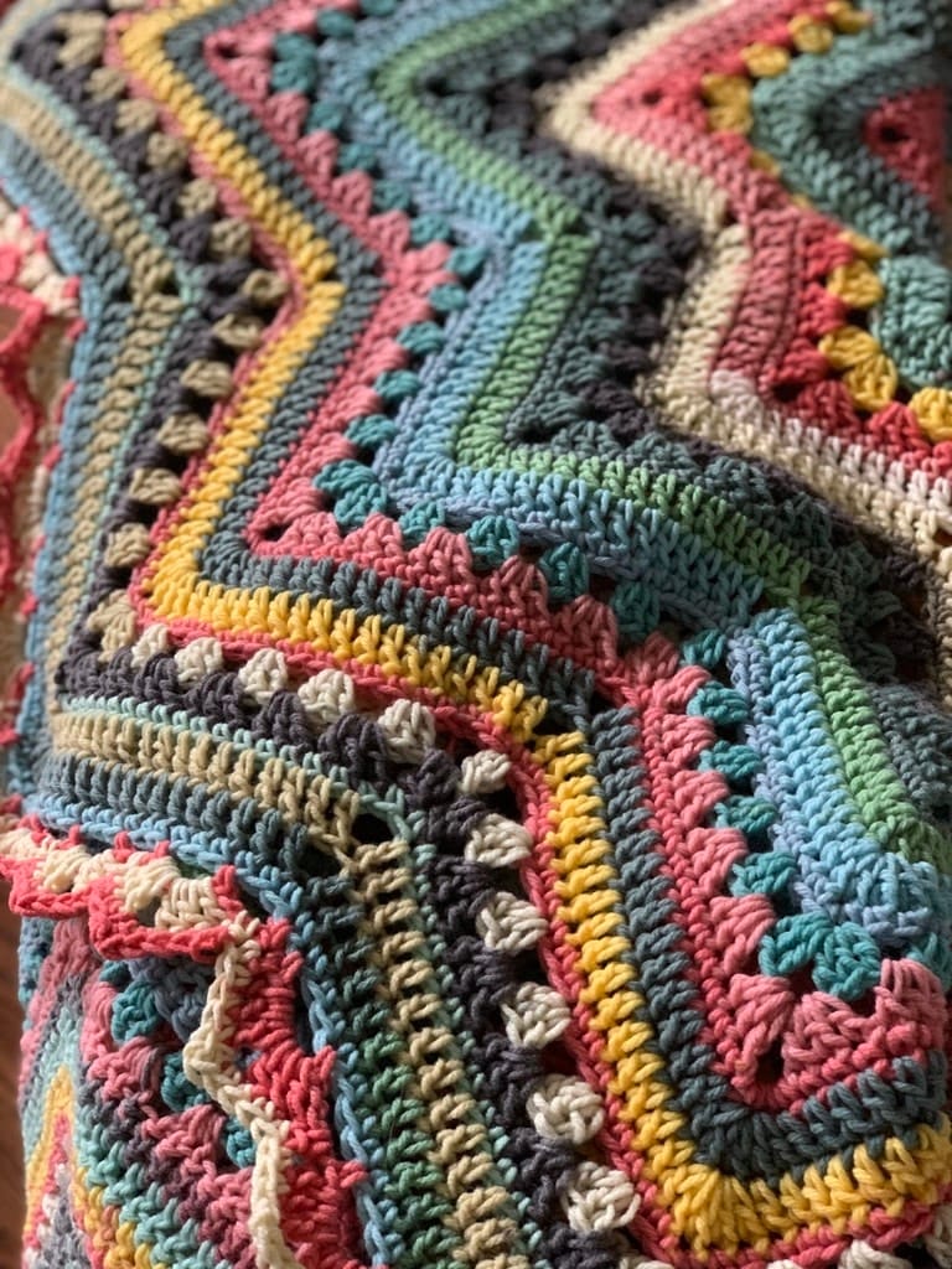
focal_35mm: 52
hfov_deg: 28.0
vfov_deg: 36.8
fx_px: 1907
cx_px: 476
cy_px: 634
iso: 500
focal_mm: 6
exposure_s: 1/36
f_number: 2.4
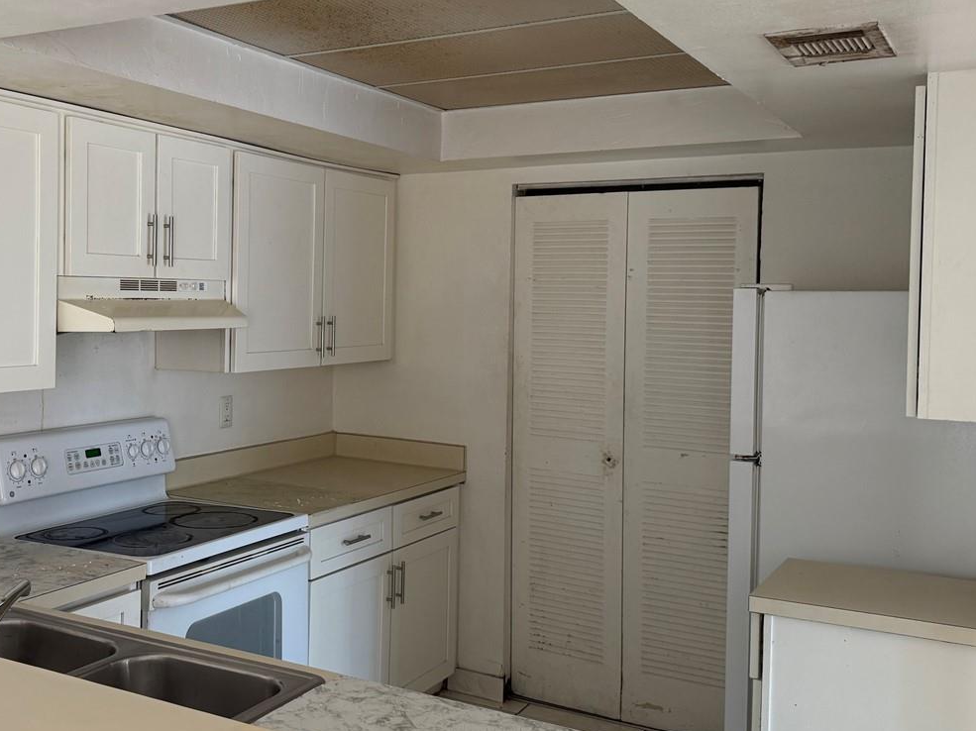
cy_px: 324
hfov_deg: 46.9
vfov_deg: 36.8
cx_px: 305
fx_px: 1099
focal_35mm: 39
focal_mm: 6.76
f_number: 1.78
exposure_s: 1/121
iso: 160
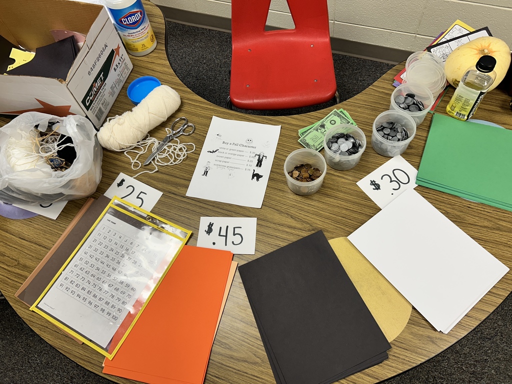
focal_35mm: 26
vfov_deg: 53.1
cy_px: 192
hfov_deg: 67.3
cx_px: 256
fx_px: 385
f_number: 1.5
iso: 50
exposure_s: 1/120
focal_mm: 5.7
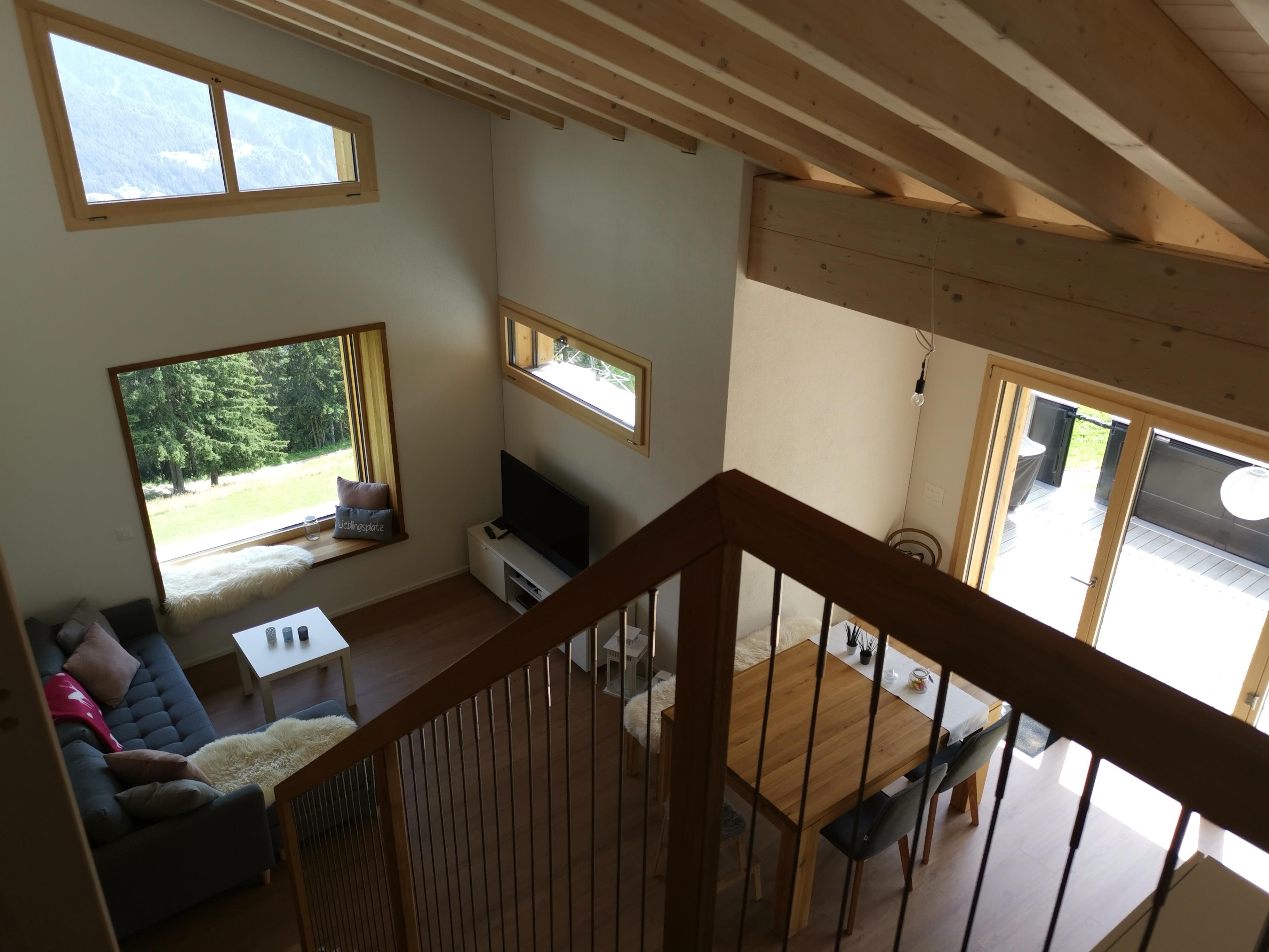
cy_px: 476
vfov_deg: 51.4
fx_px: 990
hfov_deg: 65.3
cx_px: 634
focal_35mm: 27
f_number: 1.8
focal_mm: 5.58
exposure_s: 1/166
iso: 50
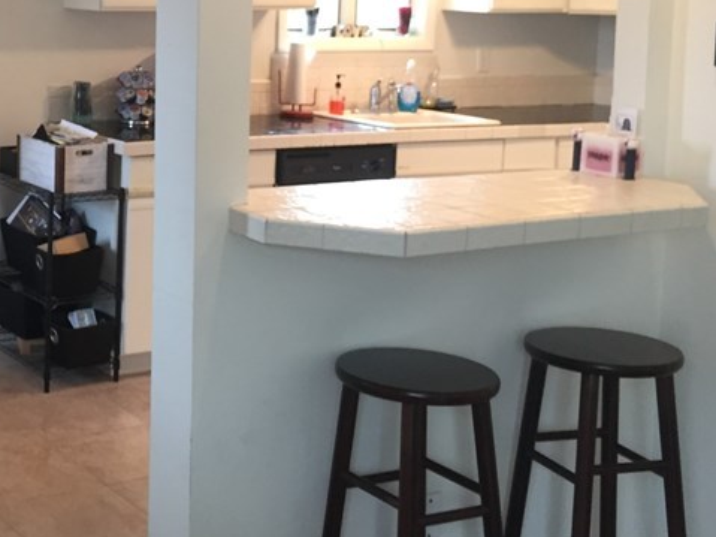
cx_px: 24
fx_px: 1282
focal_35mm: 62
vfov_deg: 23.2
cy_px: 91
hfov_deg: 29.4
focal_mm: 4.15
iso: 100
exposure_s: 1/30
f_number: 2.2
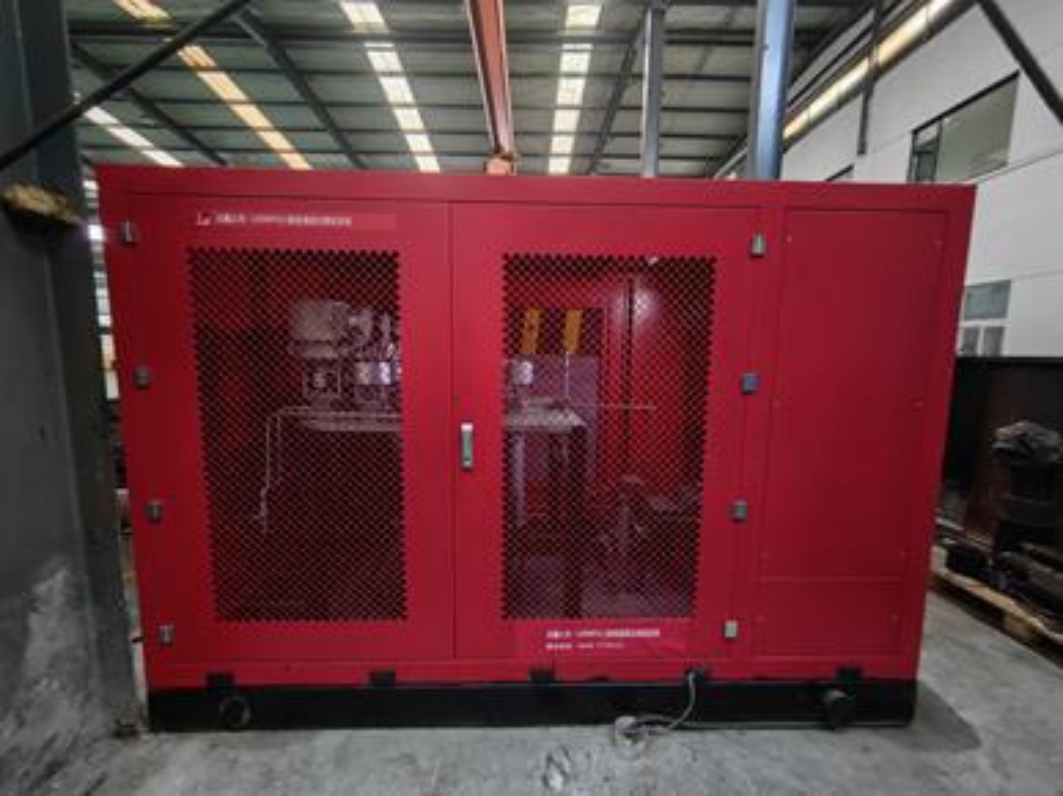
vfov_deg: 85.6
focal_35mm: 14
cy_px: 398
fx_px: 430
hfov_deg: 102.1
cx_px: 532
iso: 100
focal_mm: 1.95
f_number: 2.2
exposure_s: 1/33.3
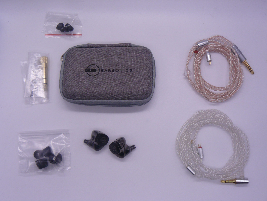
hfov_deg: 51.4
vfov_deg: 39.7
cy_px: 100
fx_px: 278
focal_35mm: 36
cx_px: 134
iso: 100
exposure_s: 1/250
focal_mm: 6
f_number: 4.5
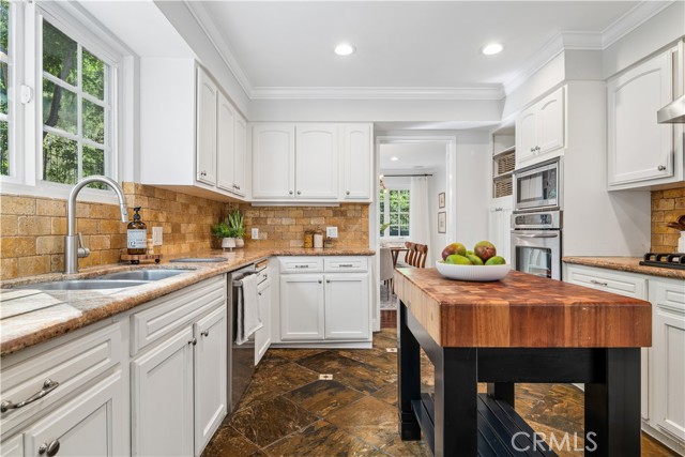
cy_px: 228
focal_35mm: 18
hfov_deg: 88.4
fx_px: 352
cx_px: 342
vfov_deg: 66.0
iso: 250
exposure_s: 1/4
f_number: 9
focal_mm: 18.5
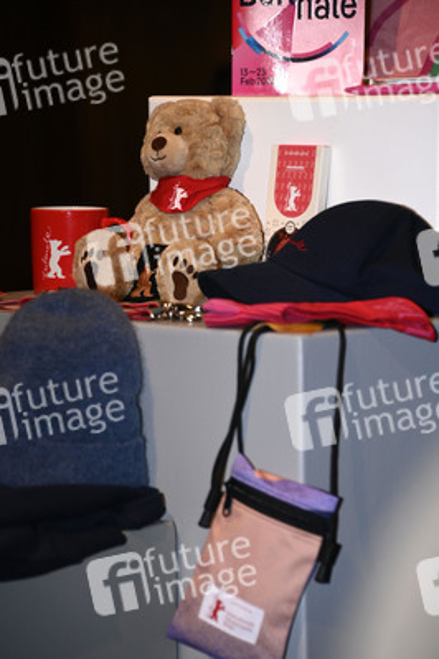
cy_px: 330
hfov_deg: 8.1
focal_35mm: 170
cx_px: 220
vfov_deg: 12.1
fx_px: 3115
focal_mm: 170
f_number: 5.6
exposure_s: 1/250
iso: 500
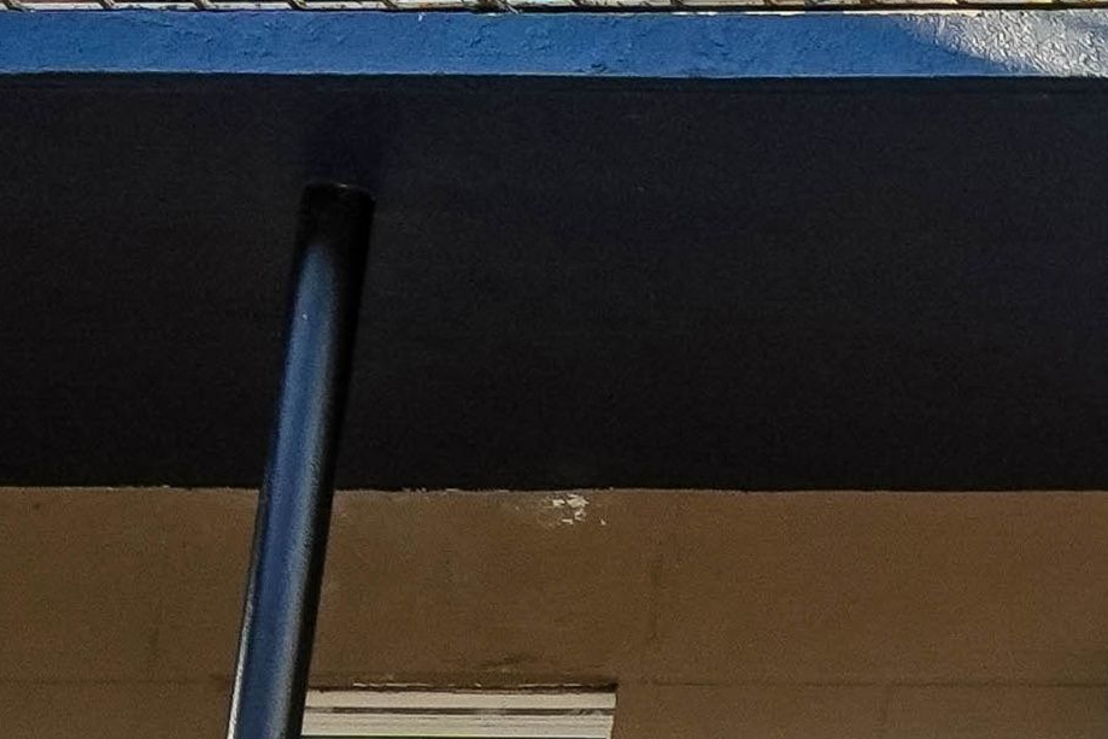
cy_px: 1132
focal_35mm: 122
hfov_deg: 10.0
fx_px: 3755
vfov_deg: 10.8
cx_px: 3669
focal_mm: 16
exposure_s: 1/125
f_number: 8
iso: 400
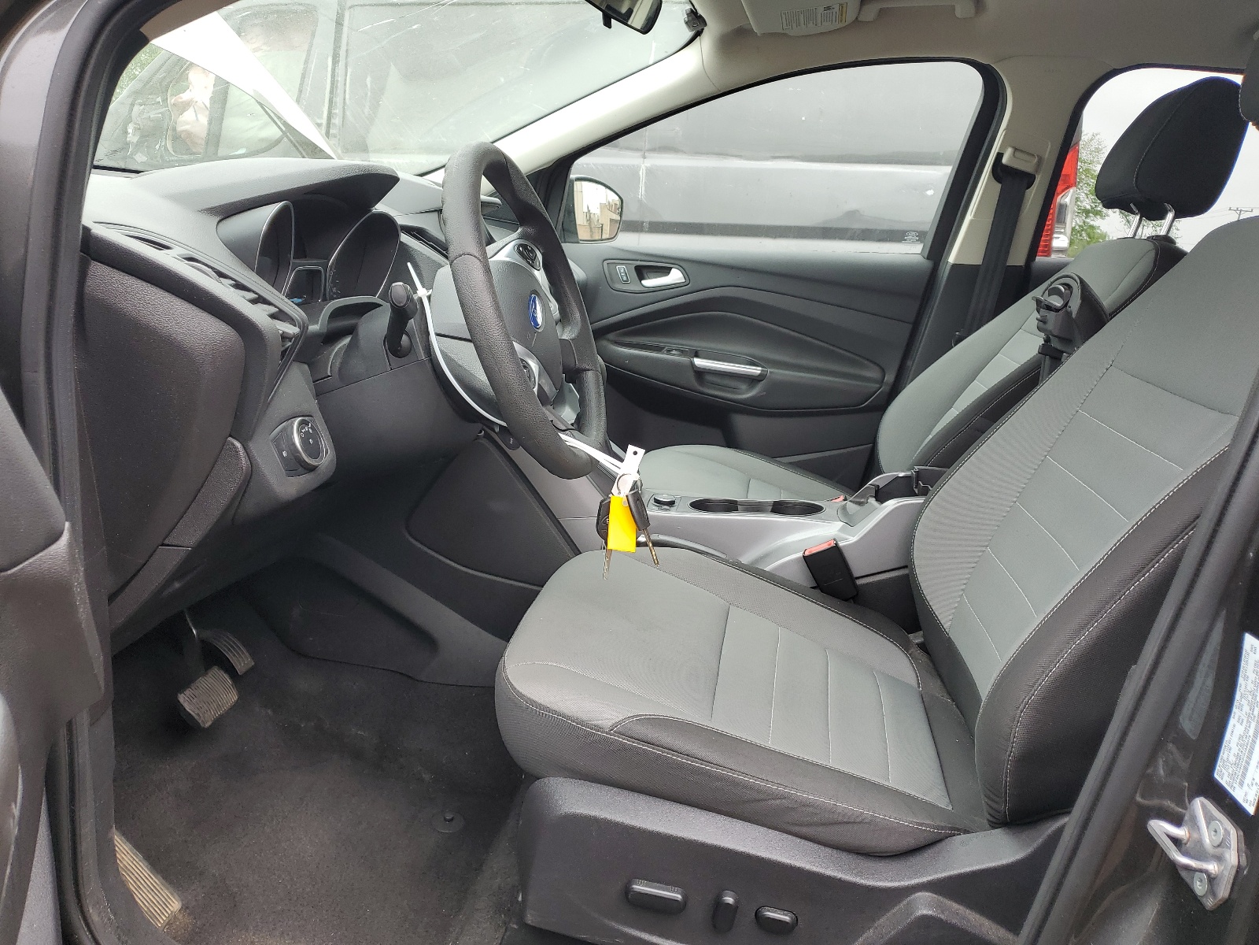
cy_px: 472
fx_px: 946
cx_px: 630
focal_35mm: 26
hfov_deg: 67.3
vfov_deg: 53.1
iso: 50
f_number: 1.5
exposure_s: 1/213
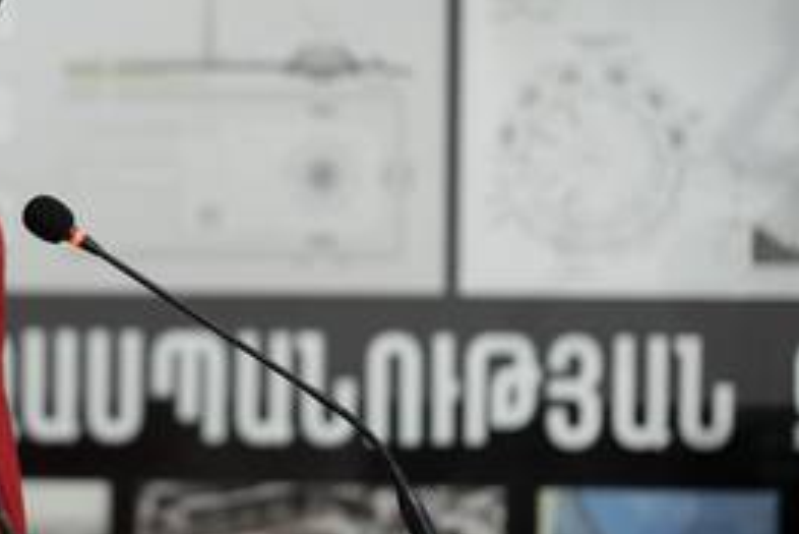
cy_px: 285
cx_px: 76
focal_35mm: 162
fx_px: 3597
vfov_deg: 8.5
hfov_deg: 12.6
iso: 800
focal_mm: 85
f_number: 1.4
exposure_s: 1/320
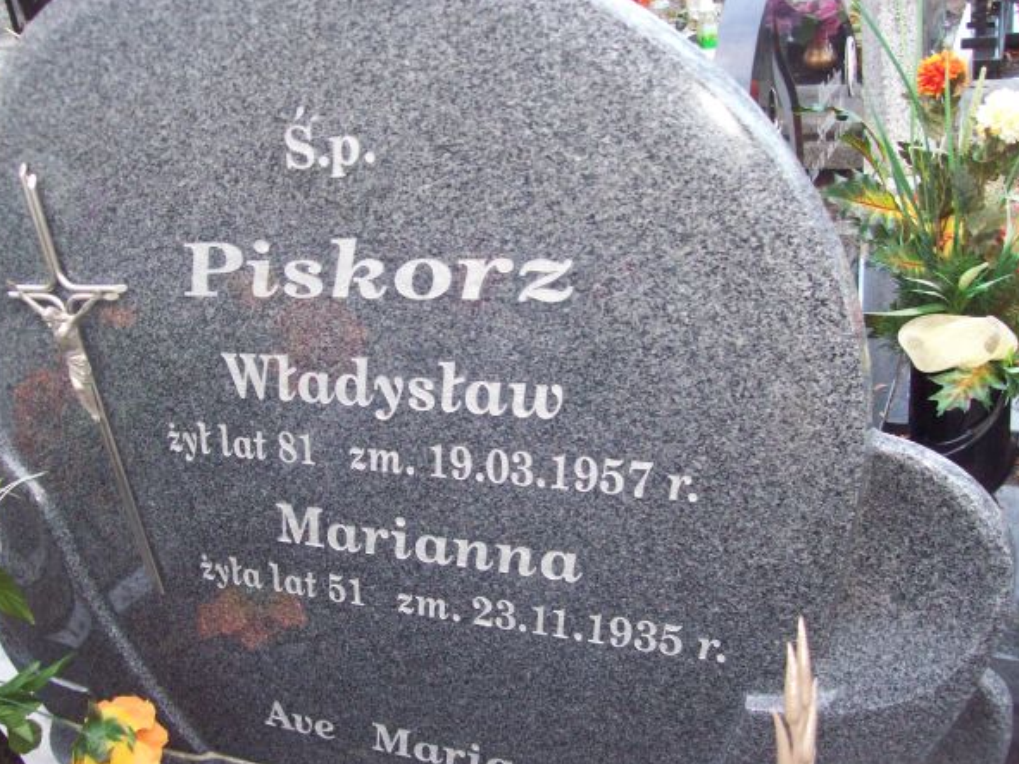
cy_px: 383
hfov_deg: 47.8
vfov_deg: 36.8
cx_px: 476
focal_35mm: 39
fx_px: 1148
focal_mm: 6
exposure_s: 1/64
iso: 200
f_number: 2.7
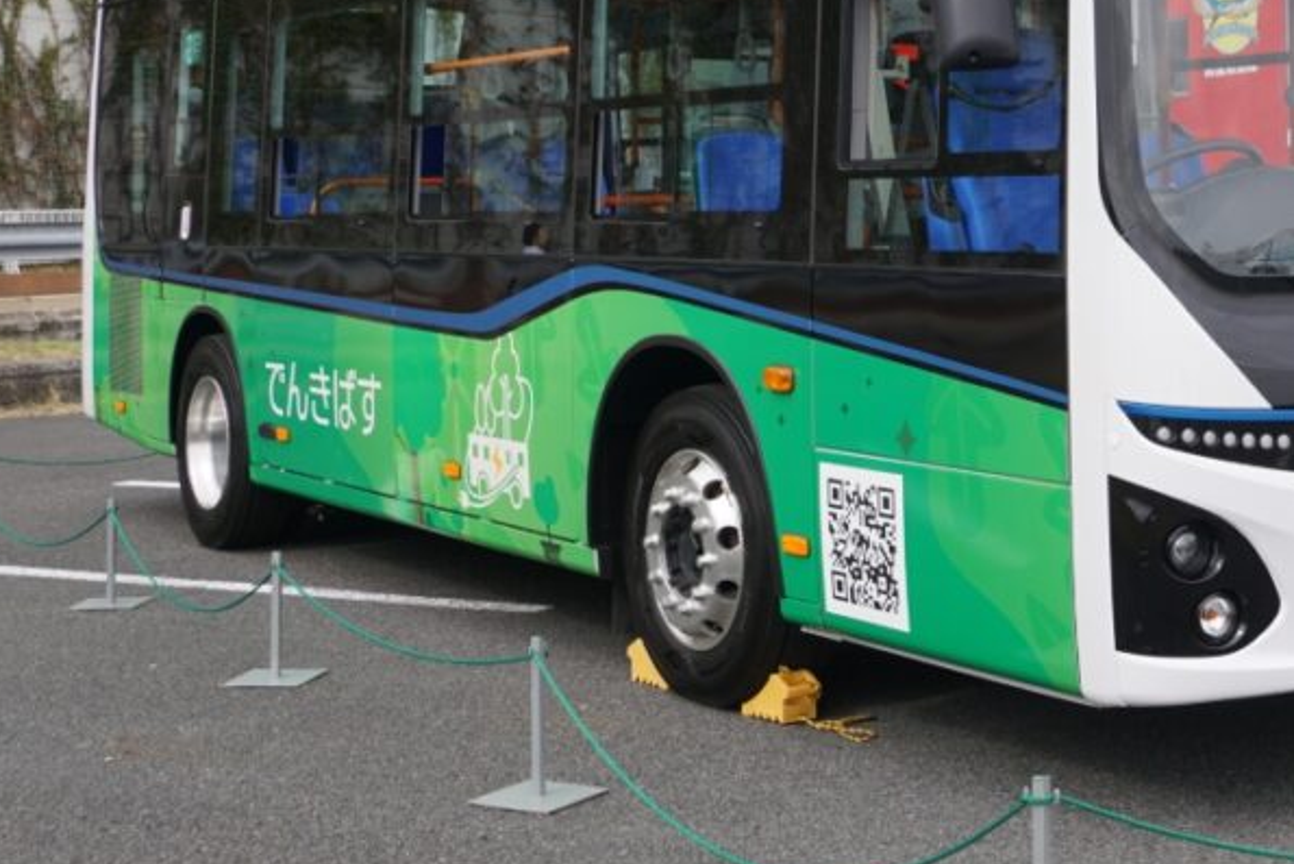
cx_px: 1009
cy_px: 172
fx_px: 2229
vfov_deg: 21.6
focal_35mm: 62
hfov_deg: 31.6
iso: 100
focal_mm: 24
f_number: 6.3
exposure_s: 1/160
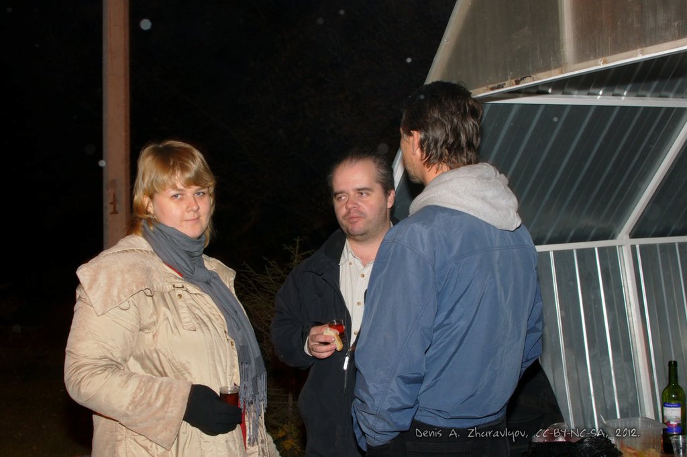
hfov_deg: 37.9
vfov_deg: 25.7
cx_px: 344
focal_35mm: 52
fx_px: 1001
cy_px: 228
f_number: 5.6
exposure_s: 1/2.5
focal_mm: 35
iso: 400
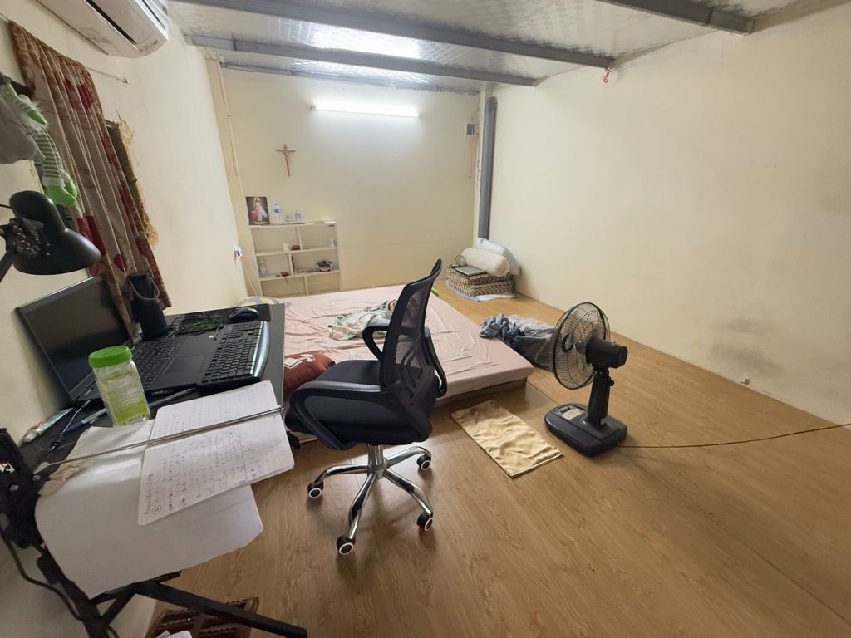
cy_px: 319
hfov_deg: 102.1
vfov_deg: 85.7
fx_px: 344
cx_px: 426
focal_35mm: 14
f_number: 2.2
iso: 500
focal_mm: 2.22
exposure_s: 1/50
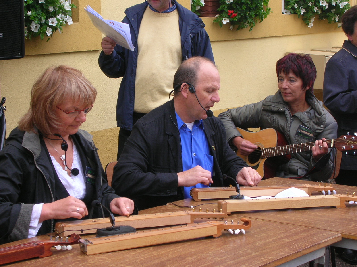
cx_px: 178
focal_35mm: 82
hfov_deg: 23.8
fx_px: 846
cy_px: 134
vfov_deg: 18.0
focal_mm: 13.7
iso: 50
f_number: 4.2
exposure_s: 1/62.2
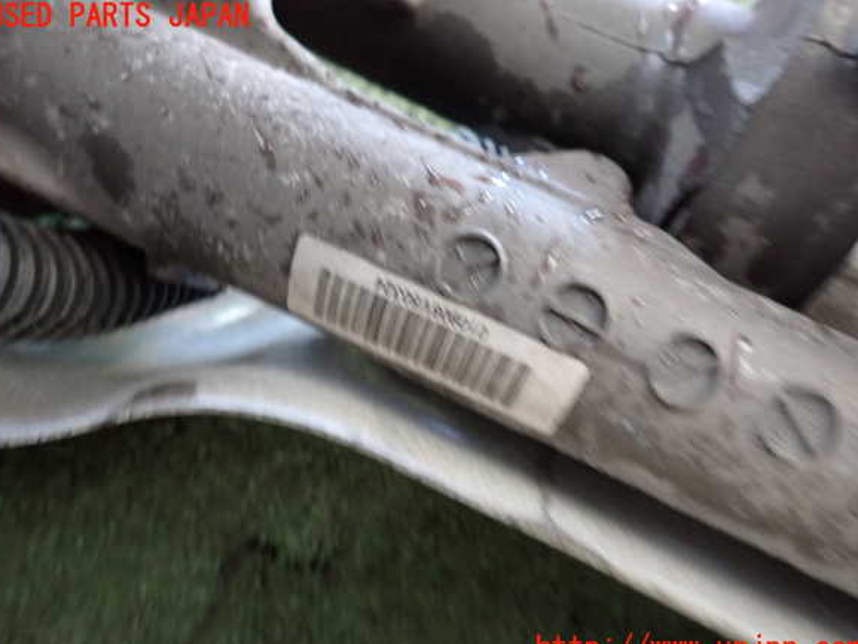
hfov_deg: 67.3
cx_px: 425
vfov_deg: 53.1
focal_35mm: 26
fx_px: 645
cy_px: 333
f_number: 2
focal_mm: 4.5
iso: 640
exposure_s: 1/30
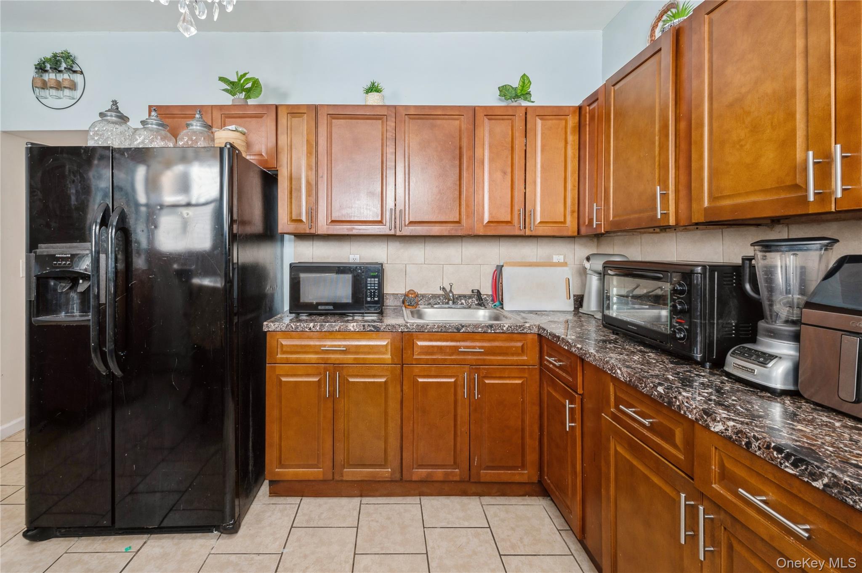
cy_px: 286
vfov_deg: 81.1
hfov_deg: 104.3
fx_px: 335
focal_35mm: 14
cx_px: 431
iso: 200
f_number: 11
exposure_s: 1/2.5
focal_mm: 14
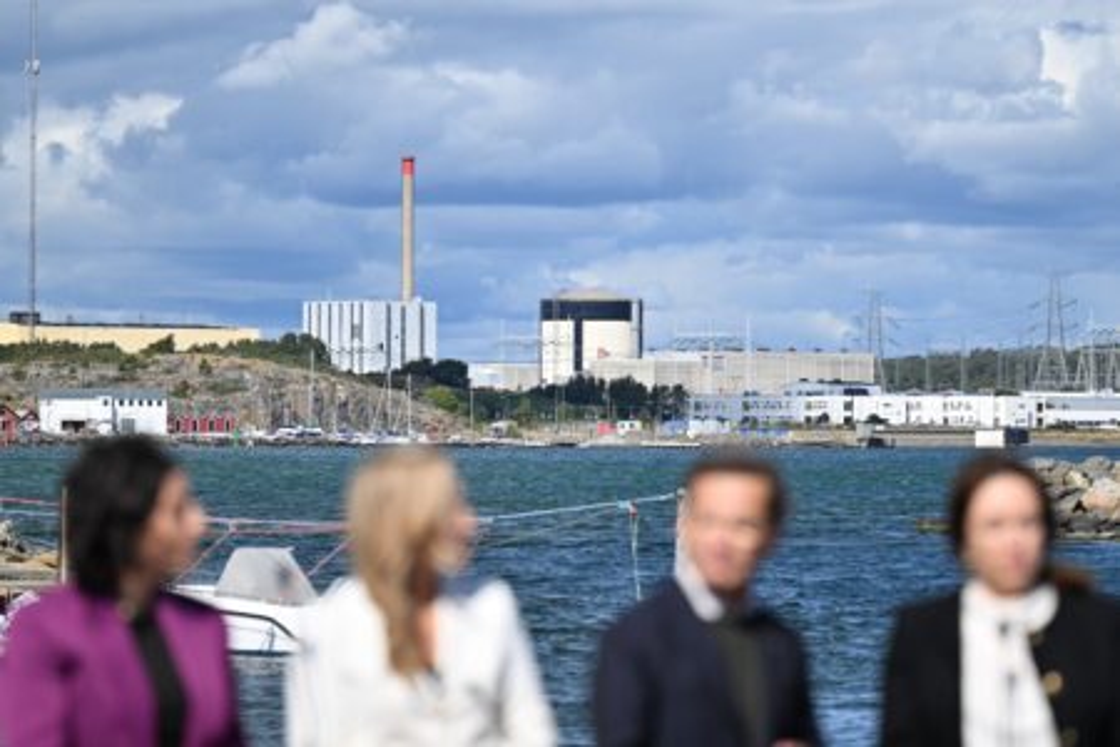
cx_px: 560
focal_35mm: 187
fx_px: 5817
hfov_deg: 11.0
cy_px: 374
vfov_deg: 7.3
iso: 64
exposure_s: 1/2000
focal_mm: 125
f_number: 2.8
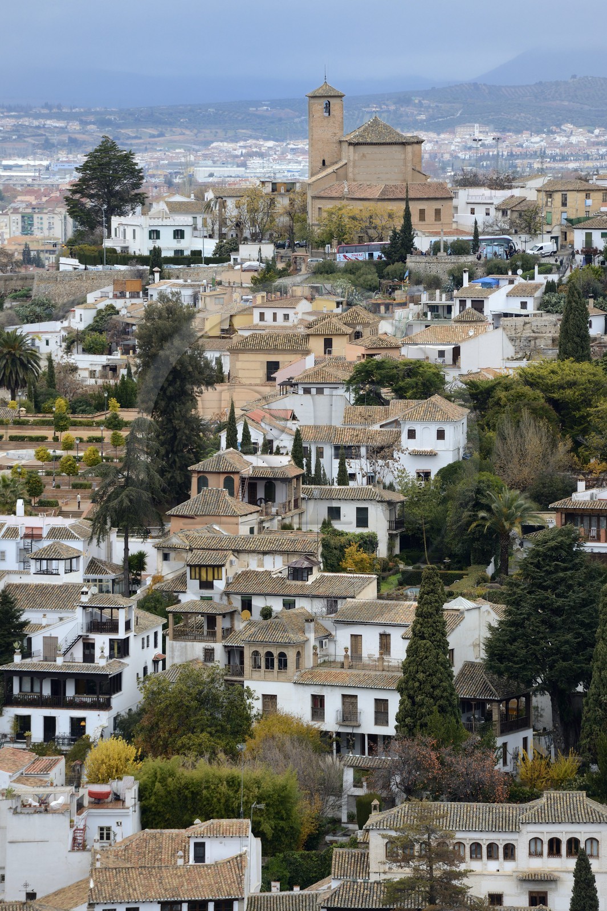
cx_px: 304
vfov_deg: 10.3
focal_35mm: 200
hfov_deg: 6.9
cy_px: 456
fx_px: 5063
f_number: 5
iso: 400
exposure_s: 1/200
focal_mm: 200
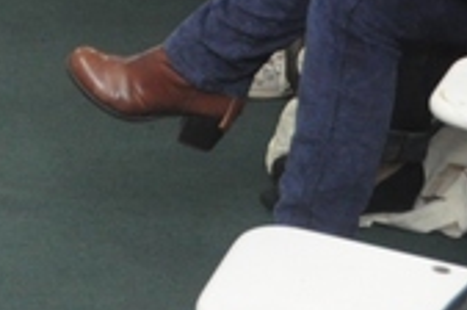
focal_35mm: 255
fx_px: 3302
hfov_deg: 7.8
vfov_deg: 5.3
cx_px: -370
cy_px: -89
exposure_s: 1/50
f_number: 5
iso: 1000
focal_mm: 28
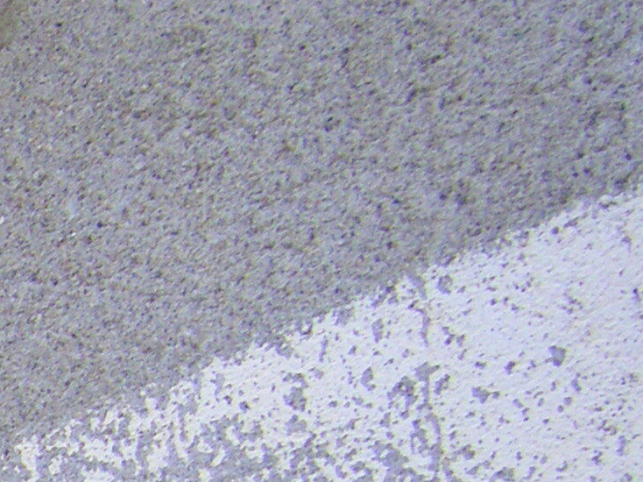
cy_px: 728
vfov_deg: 8.6
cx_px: -558
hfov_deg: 10.9
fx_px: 3138
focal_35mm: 169
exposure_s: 1/50
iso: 200
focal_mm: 6.3
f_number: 3.5
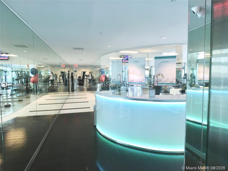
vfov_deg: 48.2
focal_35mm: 29
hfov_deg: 61.7
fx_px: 191
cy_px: 86
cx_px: 114
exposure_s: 1/30
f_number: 2.2
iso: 40
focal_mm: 4.15
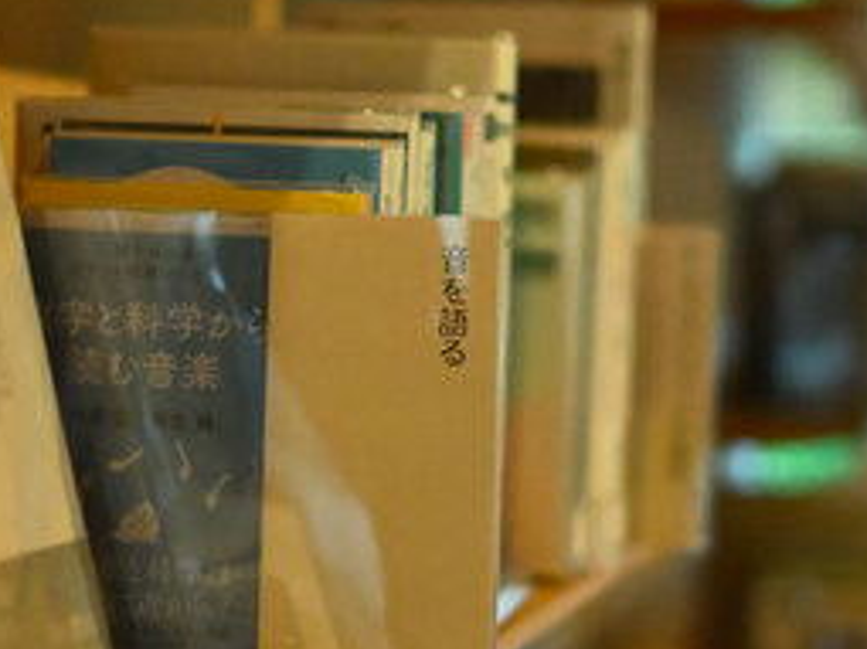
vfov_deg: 10.9
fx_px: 3405
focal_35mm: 136
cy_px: 370
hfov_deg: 14.5
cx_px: 313
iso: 10000
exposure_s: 1/8000
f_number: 2
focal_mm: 40
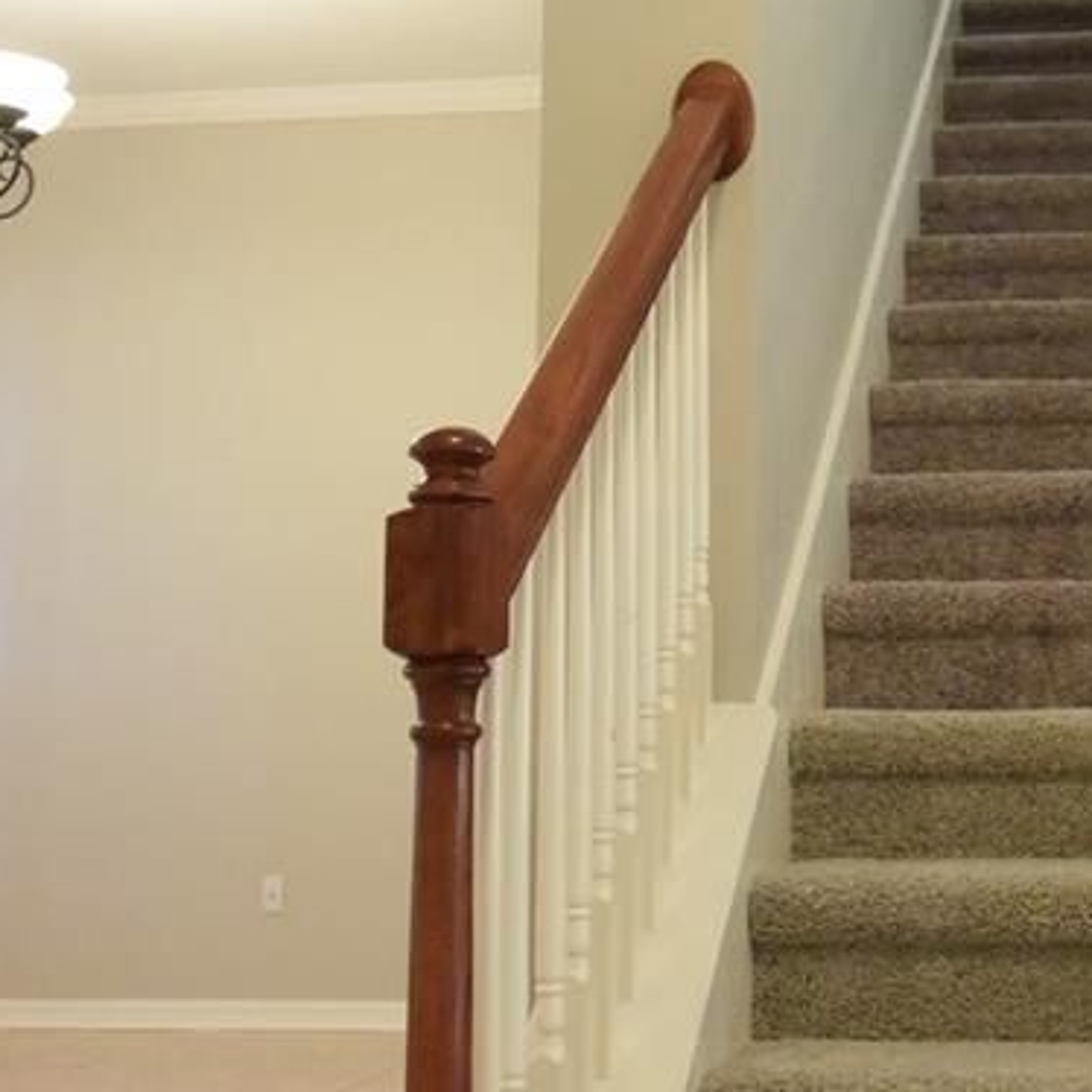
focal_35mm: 49
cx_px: 1012
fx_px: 1749
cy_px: 485
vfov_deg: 34.6
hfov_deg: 32.7
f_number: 3.5
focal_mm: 6.7
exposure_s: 1/60
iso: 1800
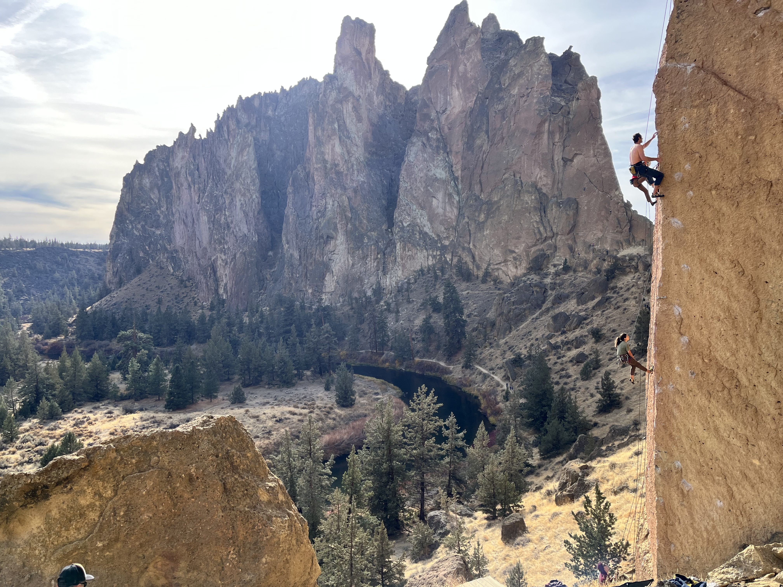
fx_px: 588
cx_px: 392
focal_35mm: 26
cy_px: 294
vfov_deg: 53.1
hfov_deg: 67.3
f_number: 1.6
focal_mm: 5.1
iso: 50
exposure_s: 1/1279
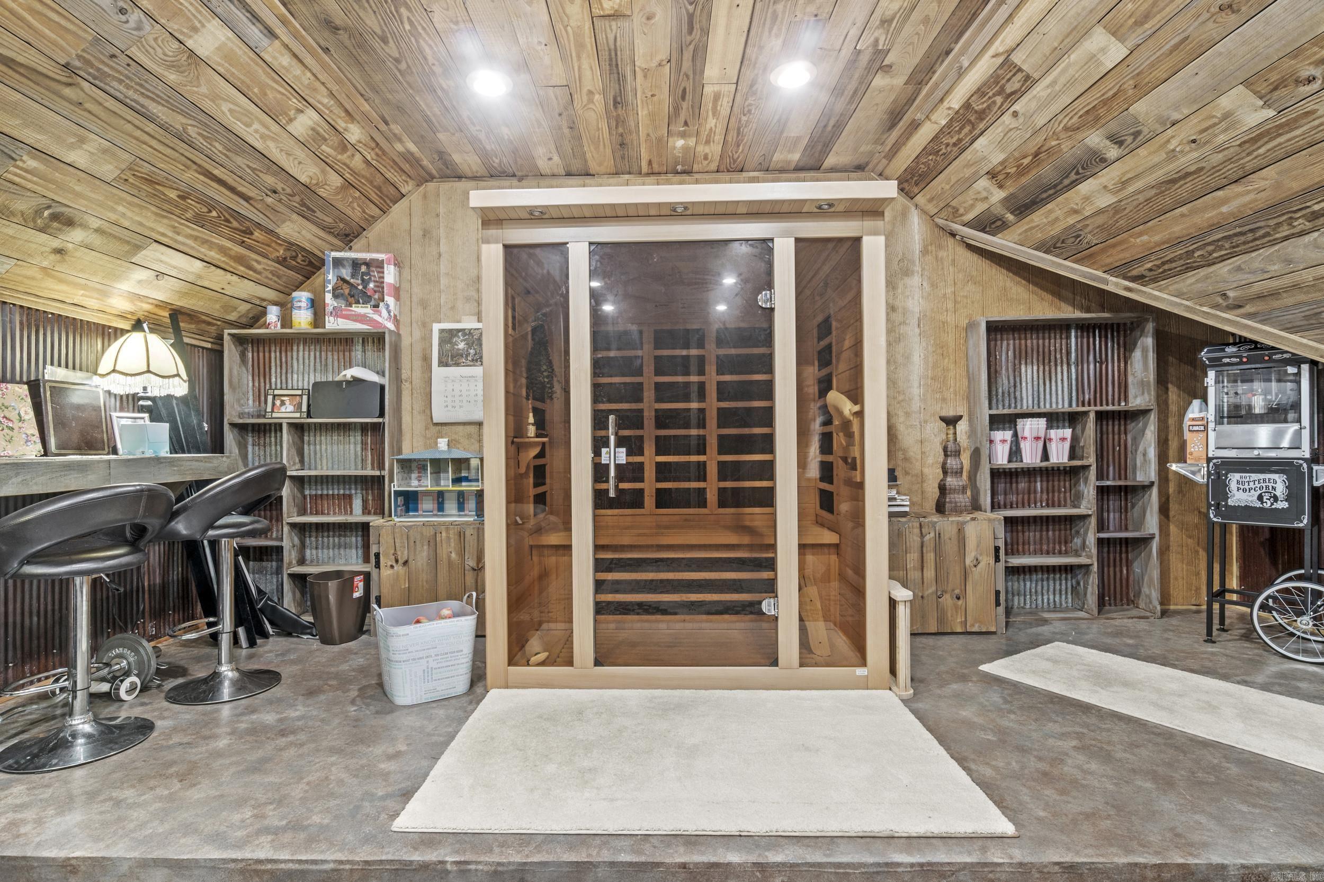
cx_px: 662
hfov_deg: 90.0
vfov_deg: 67.4
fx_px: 662
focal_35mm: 18
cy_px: 441
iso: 250
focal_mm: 12
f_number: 9
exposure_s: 3.2
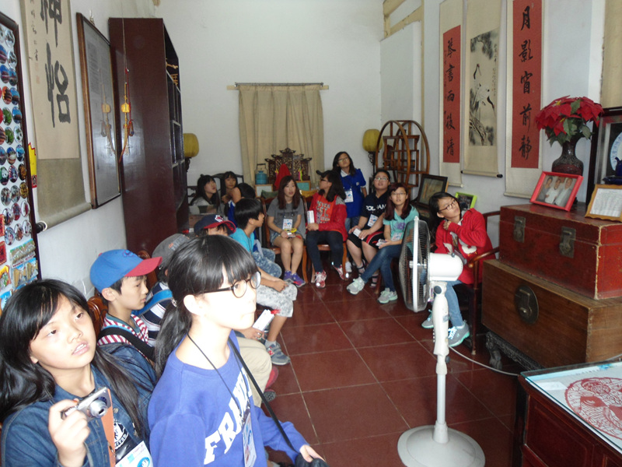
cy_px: 234
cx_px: 311
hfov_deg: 67.3
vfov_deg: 53.1
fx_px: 467
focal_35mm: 26
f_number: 2.8
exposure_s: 1/30
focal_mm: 4.7
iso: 200
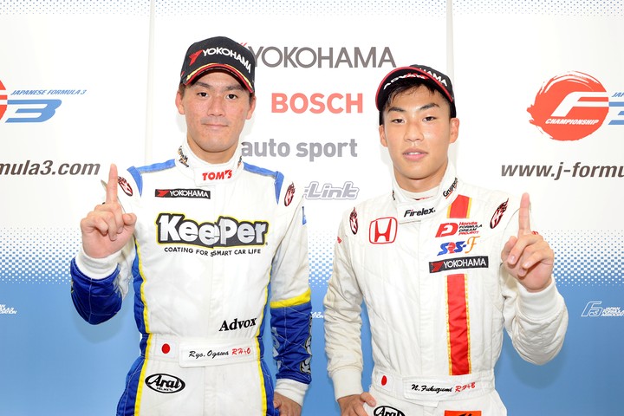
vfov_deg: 37.9
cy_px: 208
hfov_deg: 54.4
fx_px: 607
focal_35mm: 35
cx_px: 312
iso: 800
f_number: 5.6
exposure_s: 1/60
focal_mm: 35
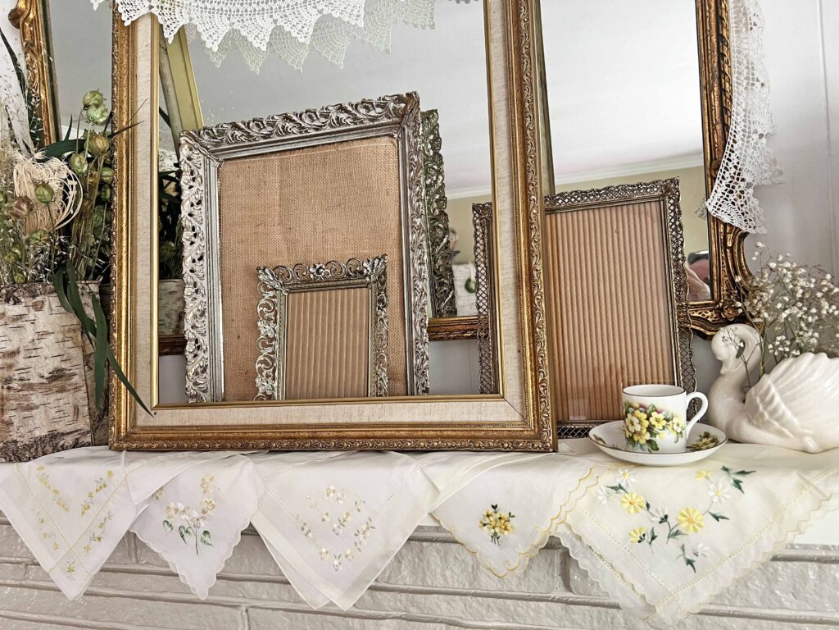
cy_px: 315
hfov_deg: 67.3
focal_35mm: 26
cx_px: 420
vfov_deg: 53.1
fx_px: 630
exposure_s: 1/60
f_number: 1.5
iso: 125
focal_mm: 5.7
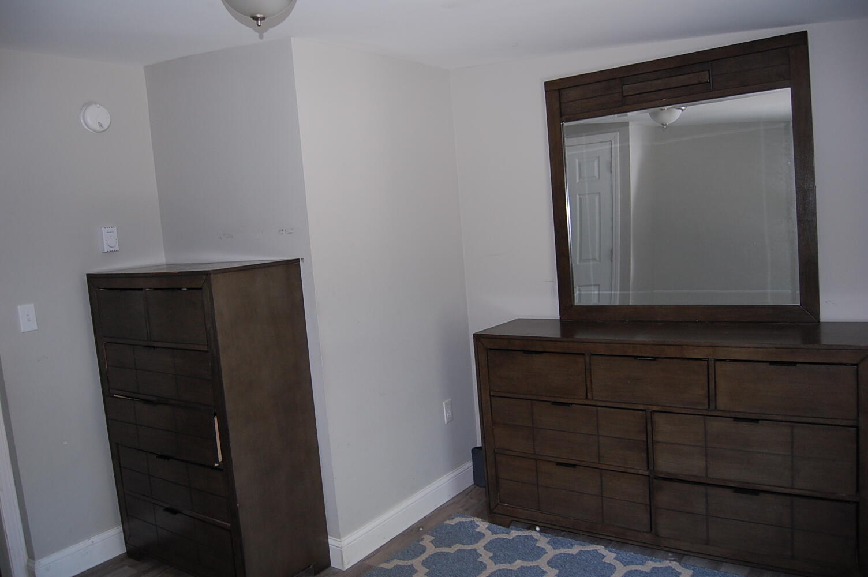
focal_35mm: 27
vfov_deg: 47.8
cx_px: 434
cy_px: 288
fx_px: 650
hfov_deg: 67.4
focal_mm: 18
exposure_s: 1/60
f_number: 3.5
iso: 400
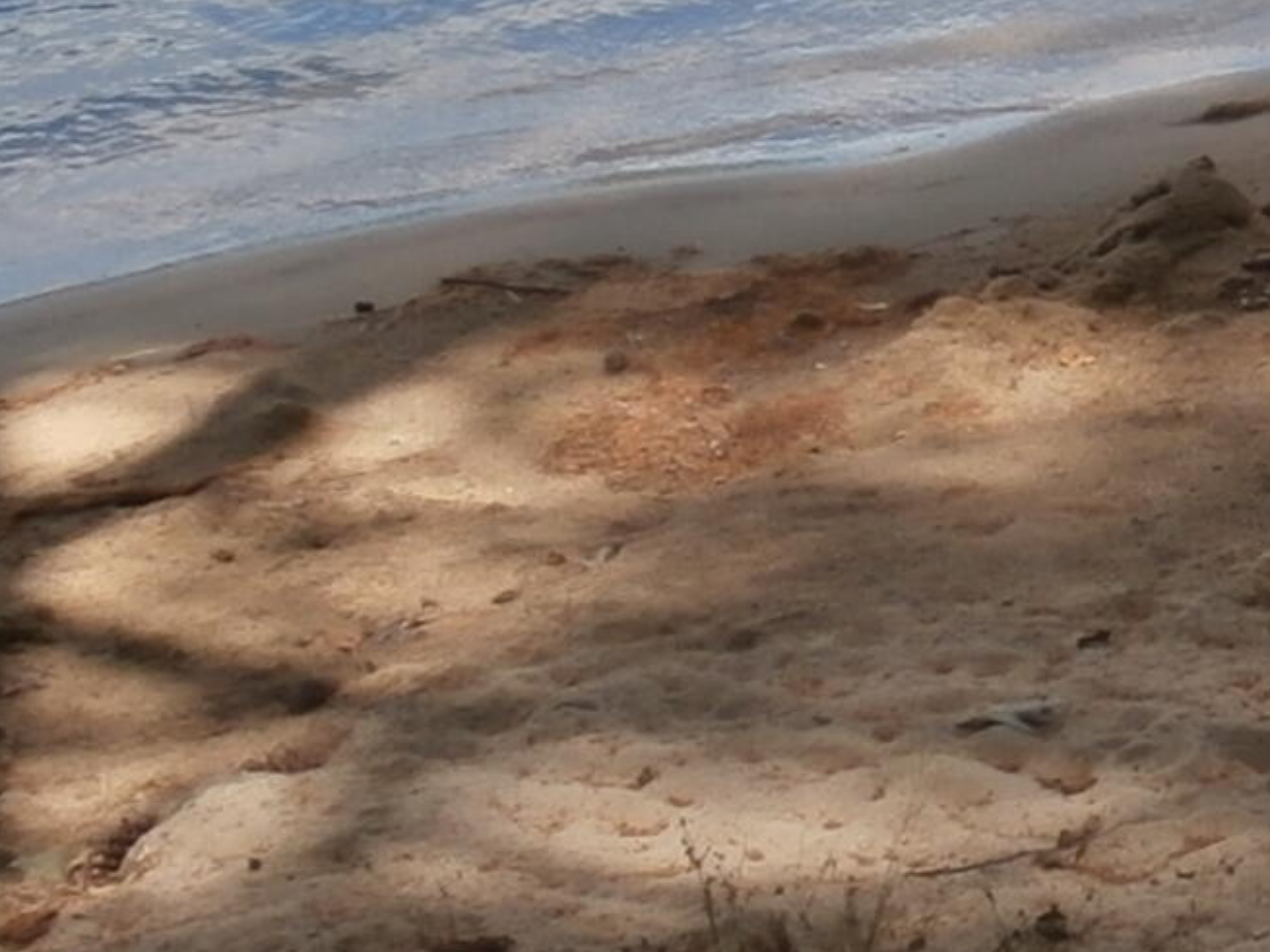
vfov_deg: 8.4
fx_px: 6383
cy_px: -411
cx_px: 1720
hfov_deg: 11.0
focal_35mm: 174
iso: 100
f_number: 3.9
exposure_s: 1/400
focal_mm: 6.67
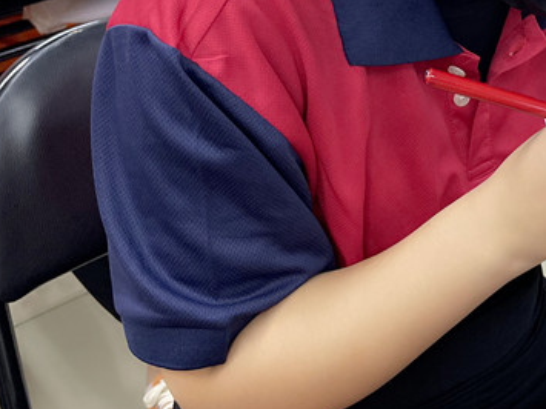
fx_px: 1041
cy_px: -24
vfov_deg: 21.3
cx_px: 484
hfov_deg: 28.3
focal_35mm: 66
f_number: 1.6
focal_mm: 4.2
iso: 250
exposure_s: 1/50
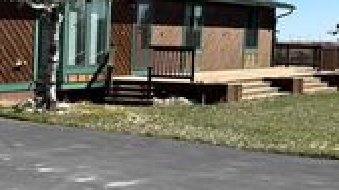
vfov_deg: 15.4
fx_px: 700
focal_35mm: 78
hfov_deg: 26.0
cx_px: 14
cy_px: 90
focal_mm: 6.76
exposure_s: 1/3759
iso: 80
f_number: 1.78
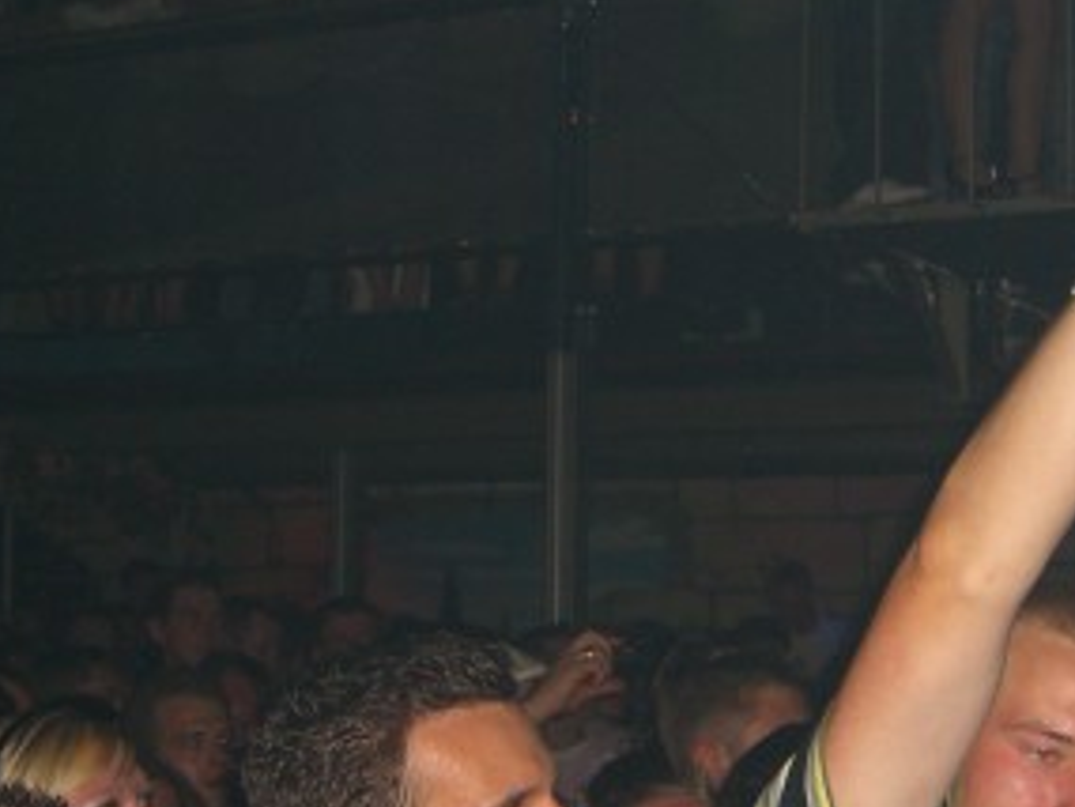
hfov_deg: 24.3
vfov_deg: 18.4
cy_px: 419
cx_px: 724
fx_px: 2485
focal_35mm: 80
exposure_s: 1/60
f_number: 2.8
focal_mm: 7.9
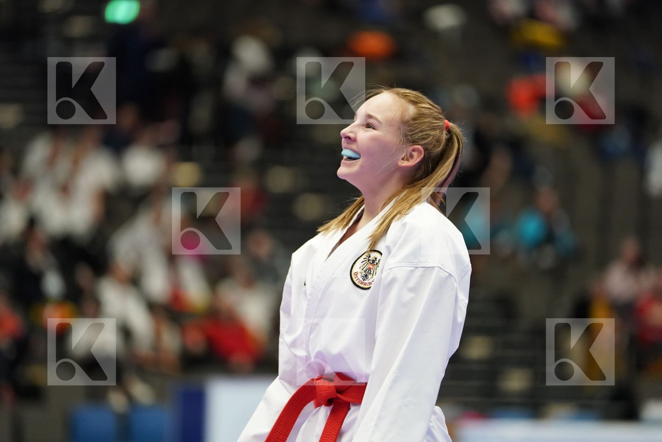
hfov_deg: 10.3
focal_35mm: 200
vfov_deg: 6.9
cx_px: 331
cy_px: 221
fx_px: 3677
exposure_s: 1/1000
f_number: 2.8
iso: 4000
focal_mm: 200
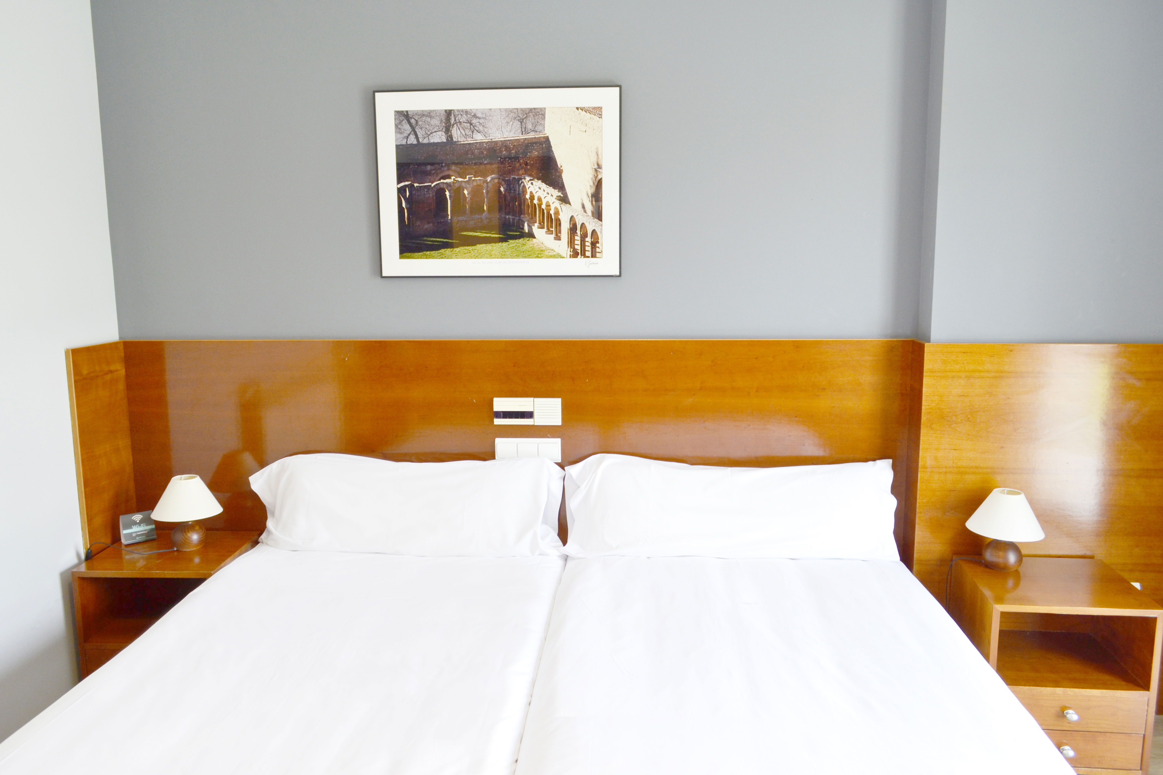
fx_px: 872
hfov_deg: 67.4
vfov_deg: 47.9
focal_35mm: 27
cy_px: 388
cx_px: 582
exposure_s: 1/25
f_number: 7.1
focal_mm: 18
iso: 400
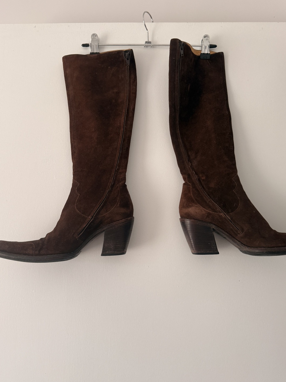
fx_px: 297
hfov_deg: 51.3
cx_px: 136
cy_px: 184
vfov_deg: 65.3
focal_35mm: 27
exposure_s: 1/121
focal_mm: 6.76
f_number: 1.78
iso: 200
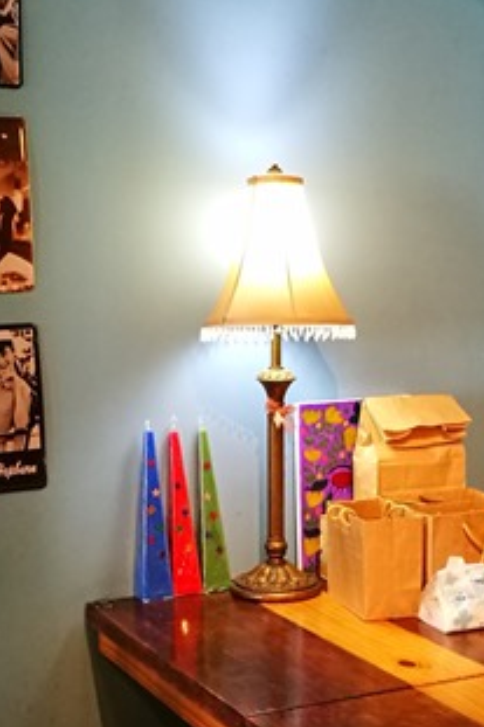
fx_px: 1312
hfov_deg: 20.9
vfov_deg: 30.8
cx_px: 304
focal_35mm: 65
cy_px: 456
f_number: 2.2
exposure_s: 1/24
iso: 320
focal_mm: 4.5
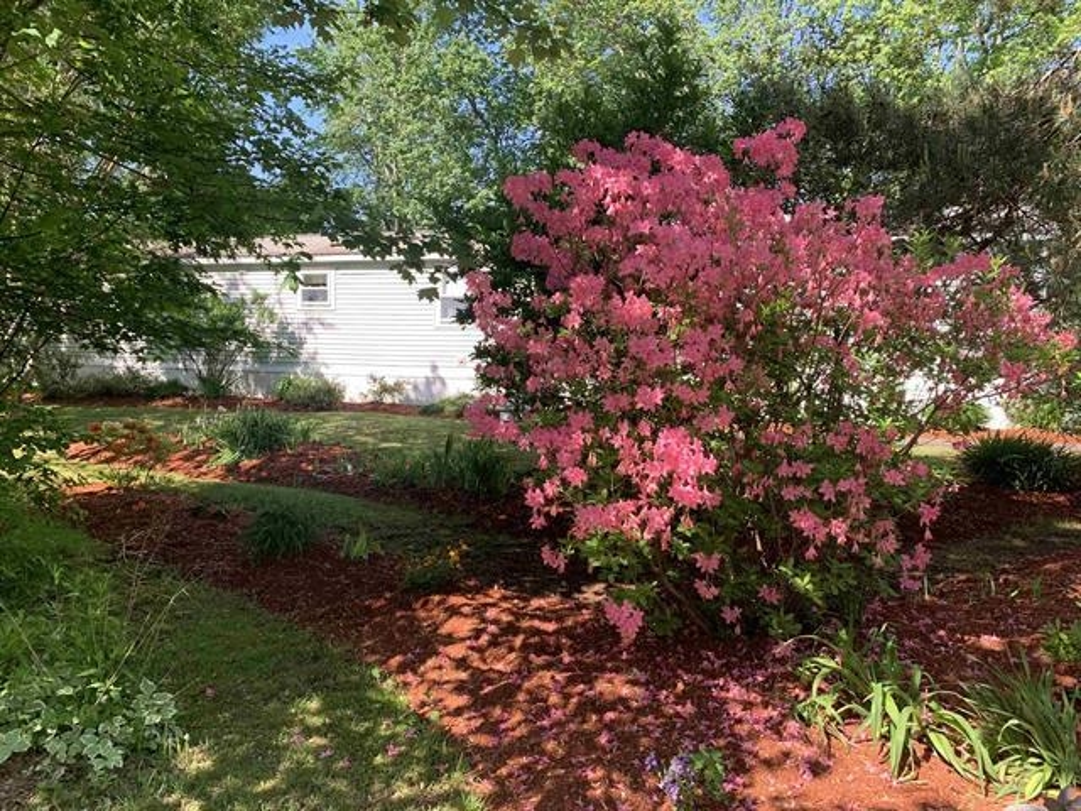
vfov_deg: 53.1
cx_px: 540
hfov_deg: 67.3
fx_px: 812
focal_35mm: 26
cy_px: 406
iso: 25
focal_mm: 4.25
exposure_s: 1/326
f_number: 1.8
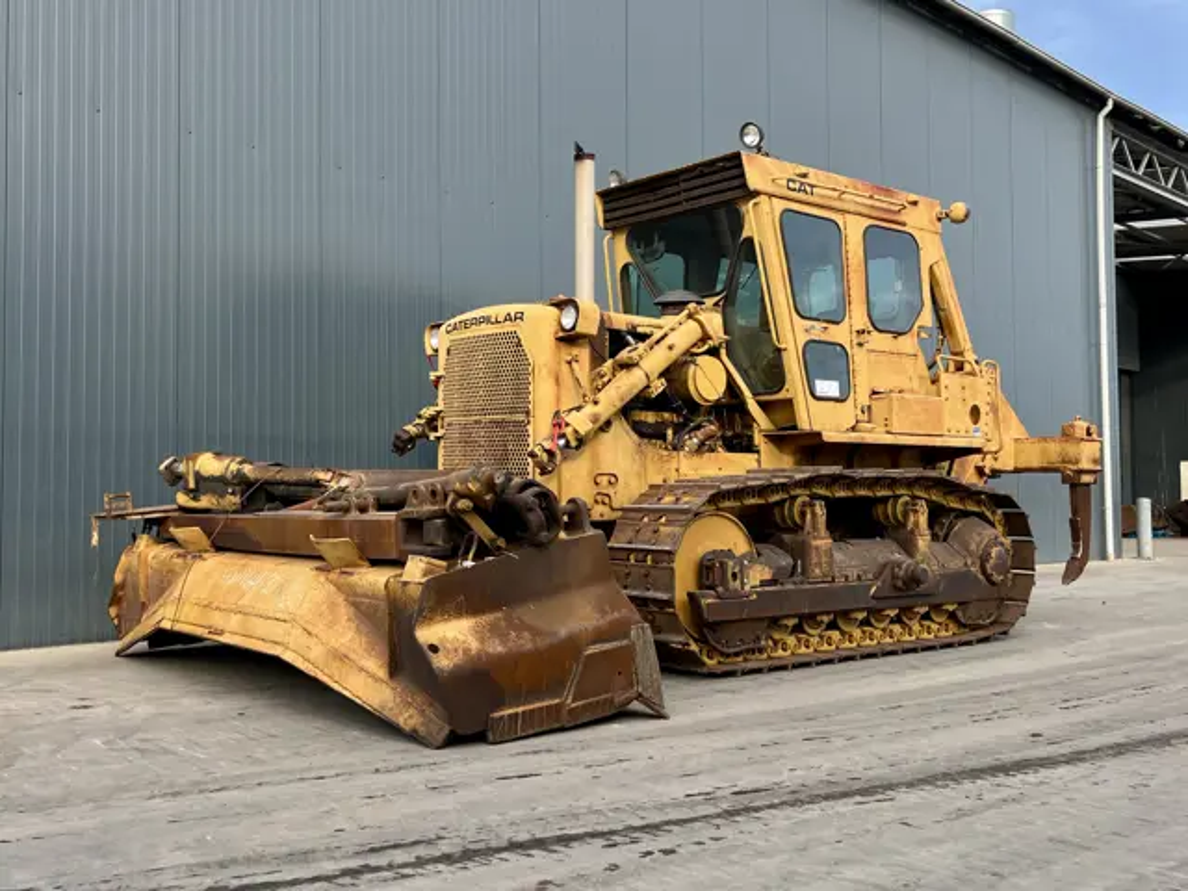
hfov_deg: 67.3
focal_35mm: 26
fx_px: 892
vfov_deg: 53.1
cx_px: 594
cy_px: 446
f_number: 1.5
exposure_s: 1/859
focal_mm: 5.7
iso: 50
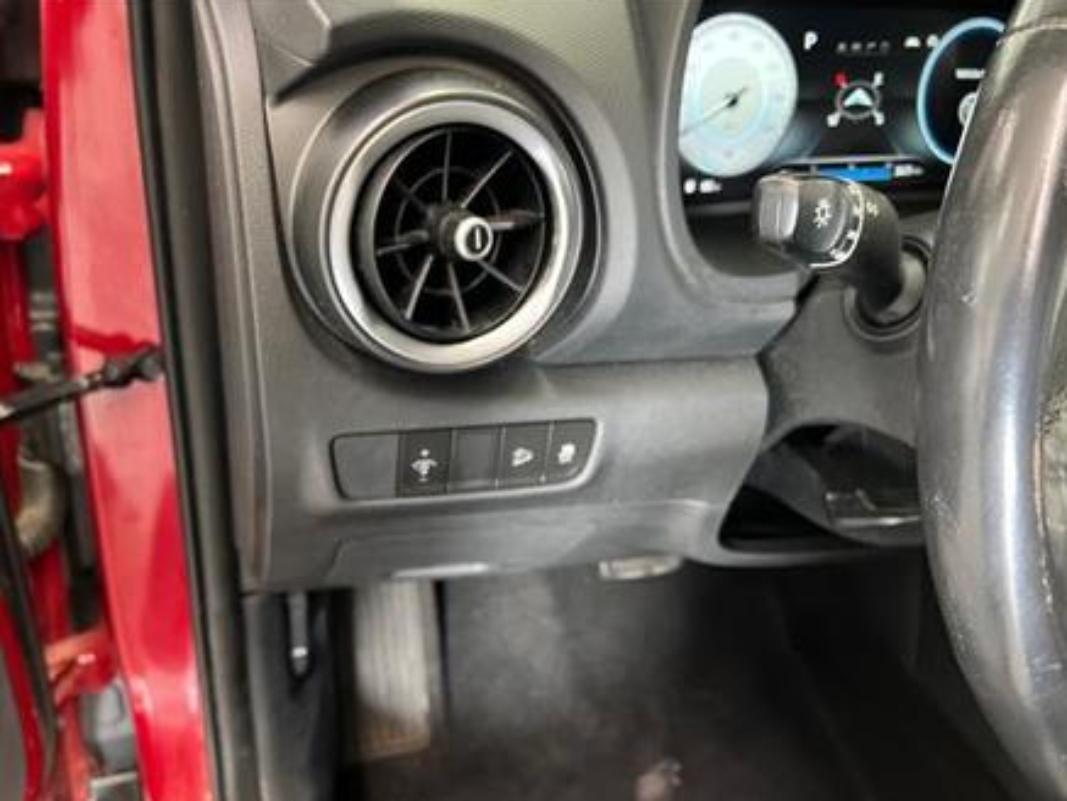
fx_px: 925
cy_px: 452
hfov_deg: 59.9
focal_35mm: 30
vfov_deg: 46.7
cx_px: 498
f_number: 1.5
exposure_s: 1/30
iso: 640
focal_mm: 5.7
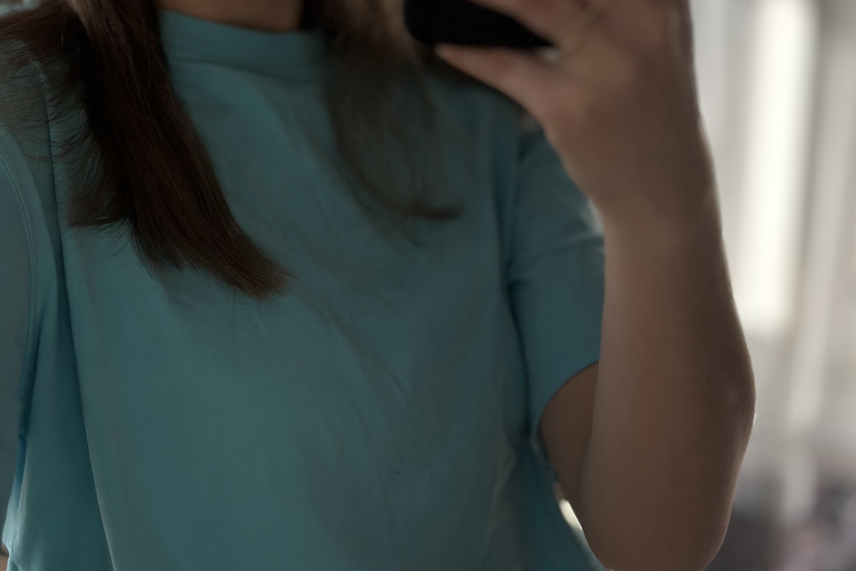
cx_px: 381
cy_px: 29
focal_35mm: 81
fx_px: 1926
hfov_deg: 25.0
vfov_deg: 16.6
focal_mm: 6.86
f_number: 1.78
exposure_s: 1/1433
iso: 80
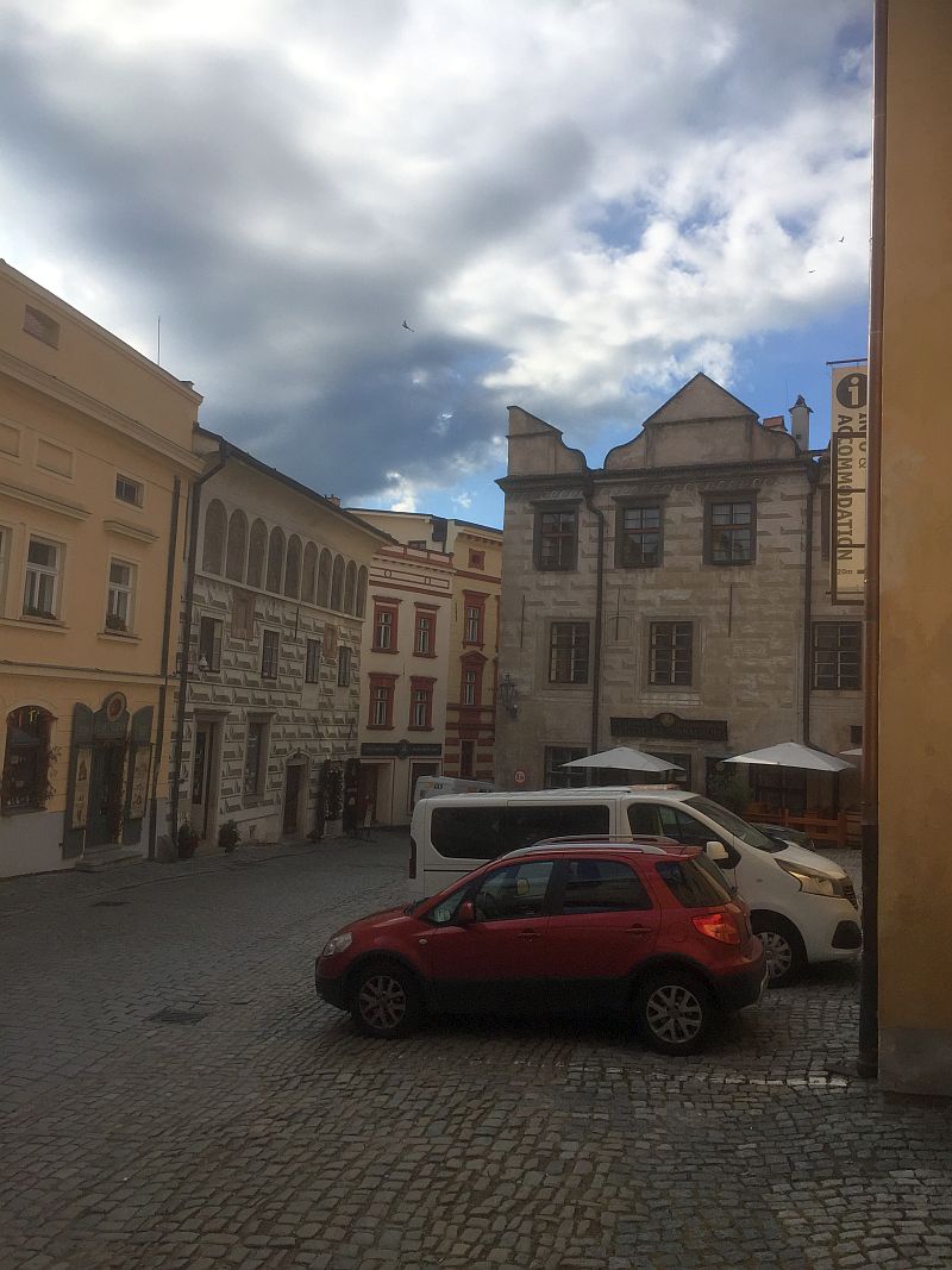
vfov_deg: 61.7
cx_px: 476
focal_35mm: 29
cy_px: 635
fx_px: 1064
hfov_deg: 48.2
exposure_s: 1/2198
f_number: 2.2
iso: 32
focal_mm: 4.15
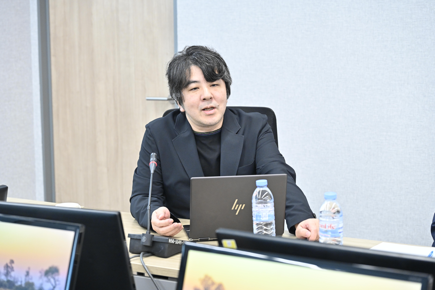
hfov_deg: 23.9
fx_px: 1027
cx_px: 218
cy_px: 145
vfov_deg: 16.1
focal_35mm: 85
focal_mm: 85
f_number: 4.5
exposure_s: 1/160
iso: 3200
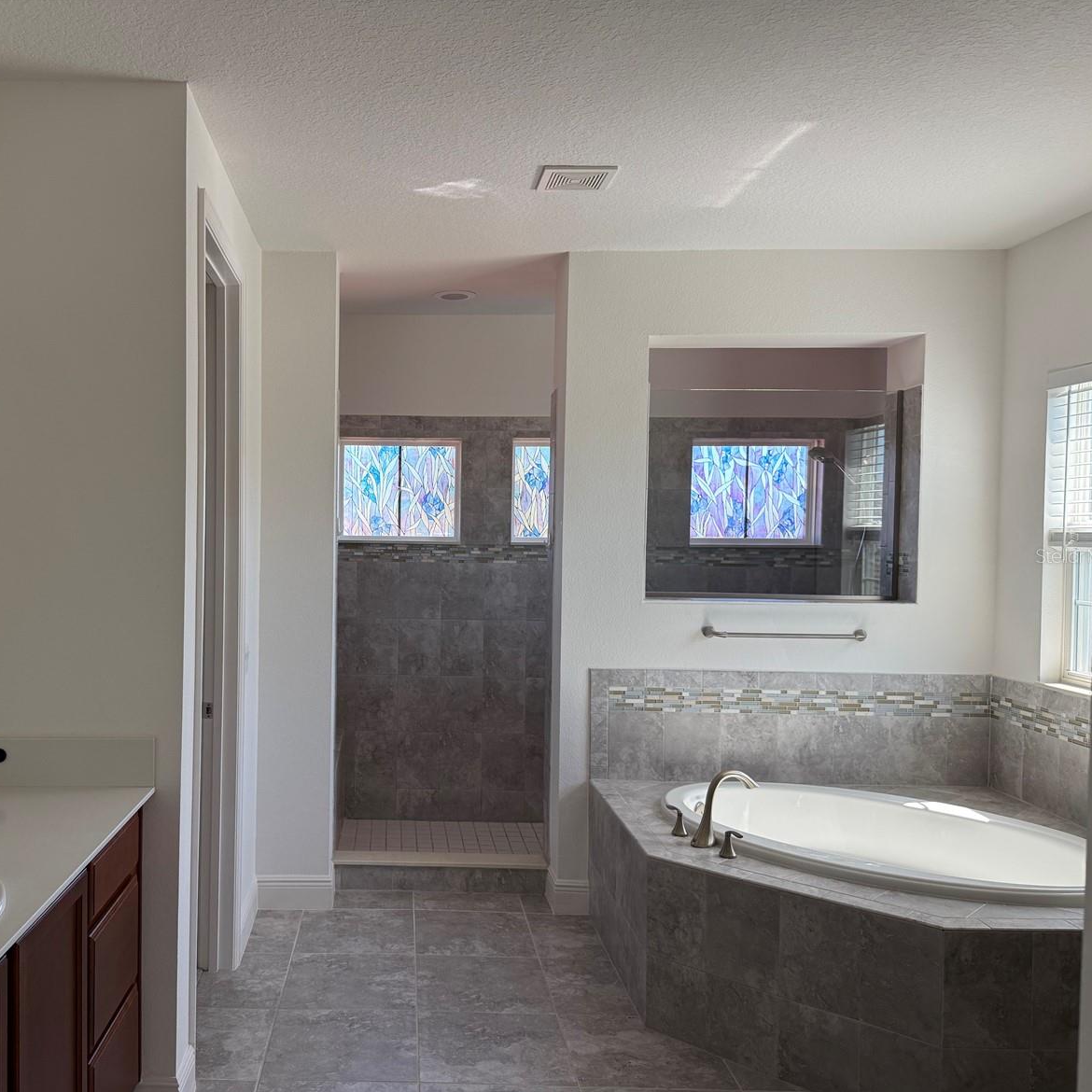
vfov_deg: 55.6
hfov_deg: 54.7
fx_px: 1035
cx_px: 377
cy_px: 555
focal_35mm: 29
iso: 100
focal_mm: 6.76
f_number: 1.78
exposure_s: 1/327
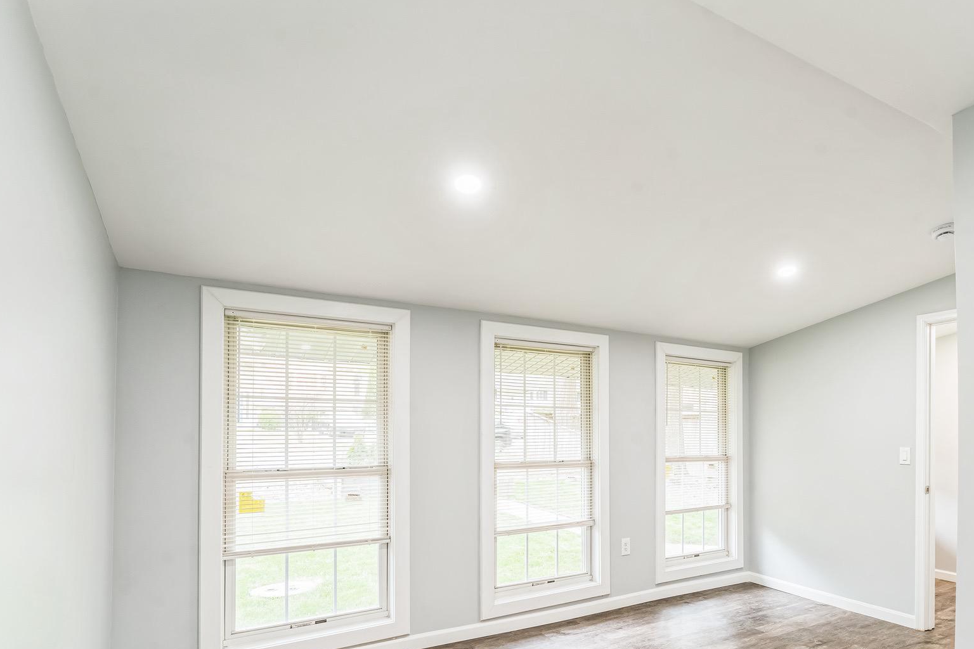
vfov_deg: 60.2
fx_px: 545
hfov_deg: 82.2
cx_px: 601
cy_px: 431
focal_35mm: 20
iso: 320
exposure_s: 1/3
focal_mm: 15.1
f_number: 9
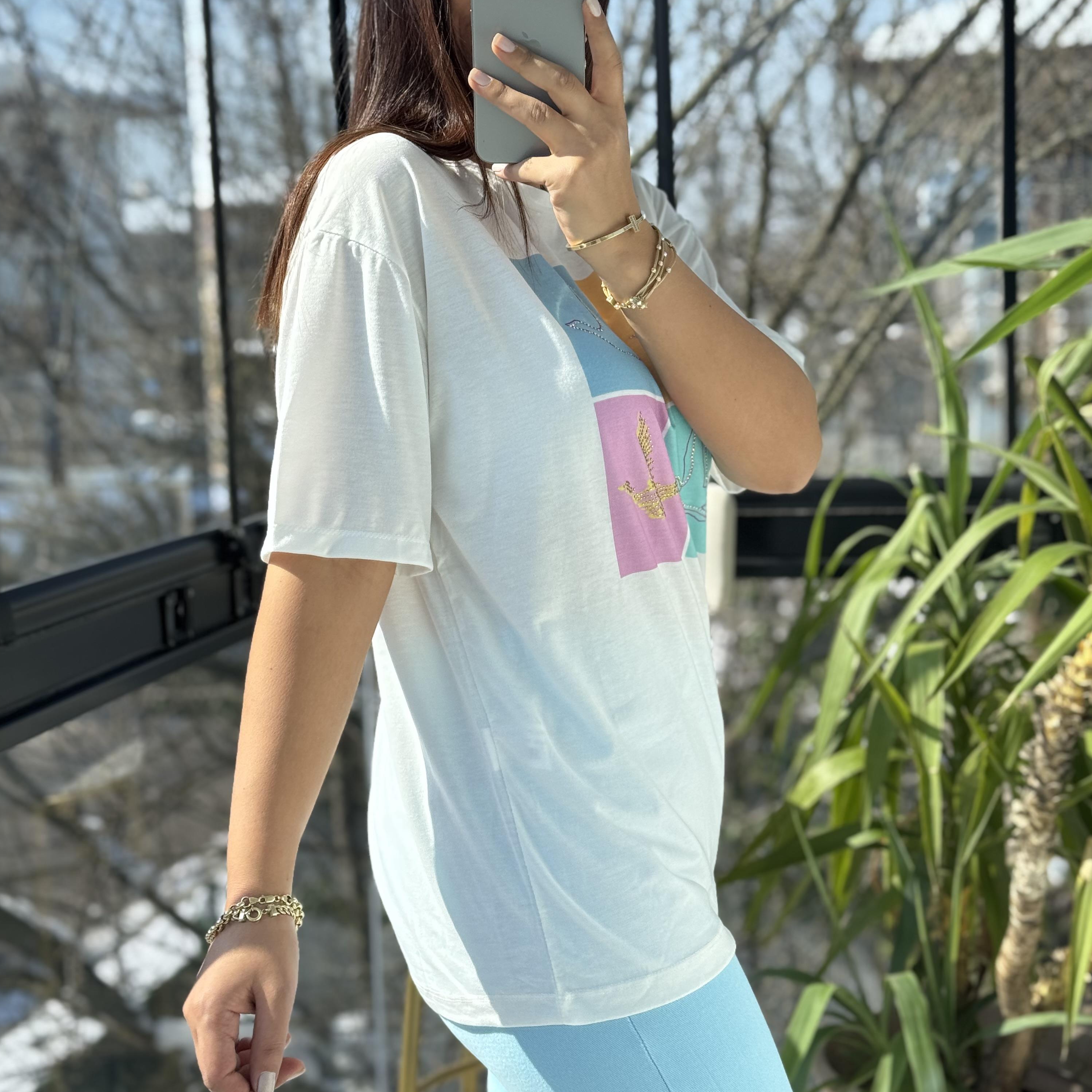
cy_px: 462
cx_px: 545
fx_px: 2034
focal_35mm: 57
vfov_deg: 30.0
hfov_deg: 30.0
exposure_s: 1/995
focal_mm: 6.76
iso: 64
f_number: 1.78
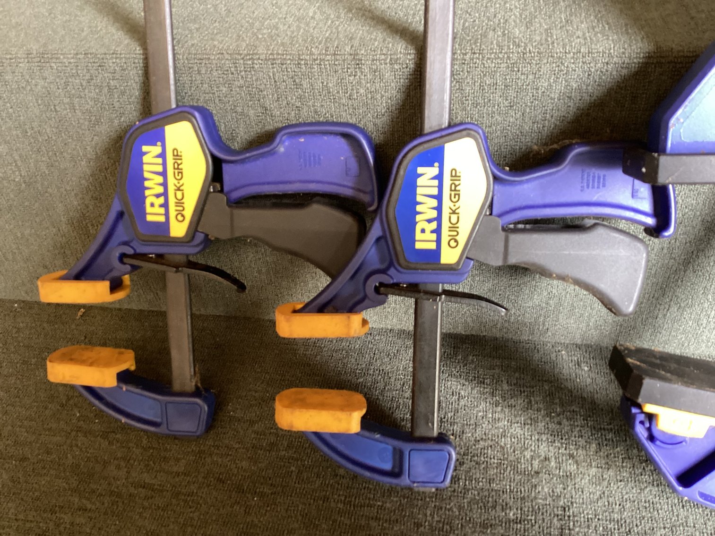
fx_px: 640
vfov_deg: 45.4
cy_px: 268
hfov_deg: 58.3
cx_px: 358
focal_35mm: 31
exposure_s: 1/33
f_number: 2.4
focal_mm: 3.3
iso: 320
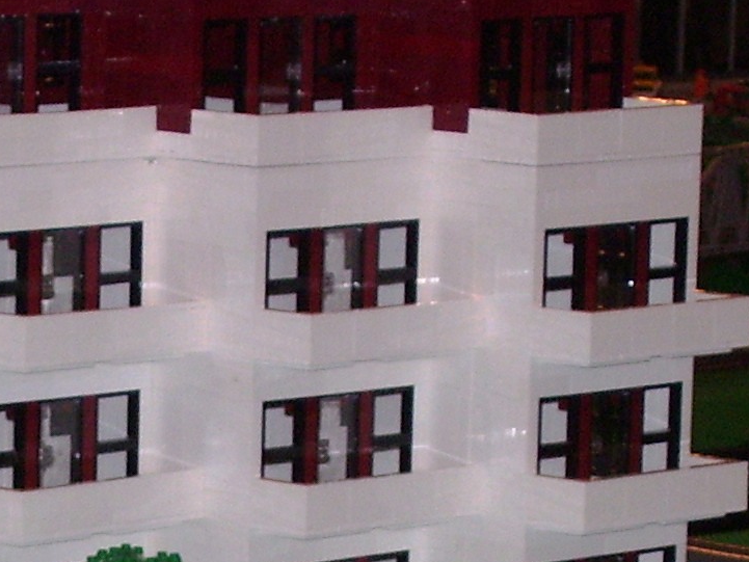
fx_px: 6016
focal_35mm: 278
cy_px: 677
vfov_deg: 5.3
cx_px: -177
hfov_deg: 7.1
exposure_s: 1/90
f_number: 4.3
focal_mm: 14.3
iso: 100
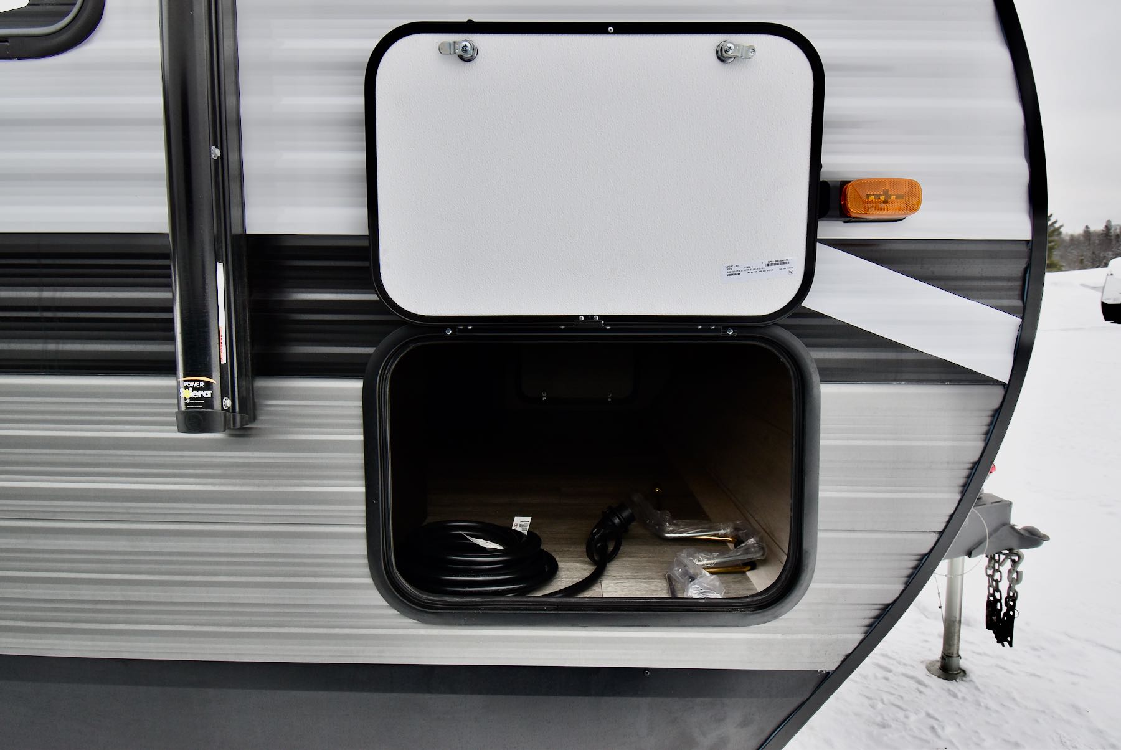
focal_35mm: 21
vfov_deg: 59.6
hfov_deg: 81.1
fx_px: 655
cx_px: 560
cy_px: 375
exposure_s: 1/160
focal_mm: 14
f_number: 6.3
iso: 400
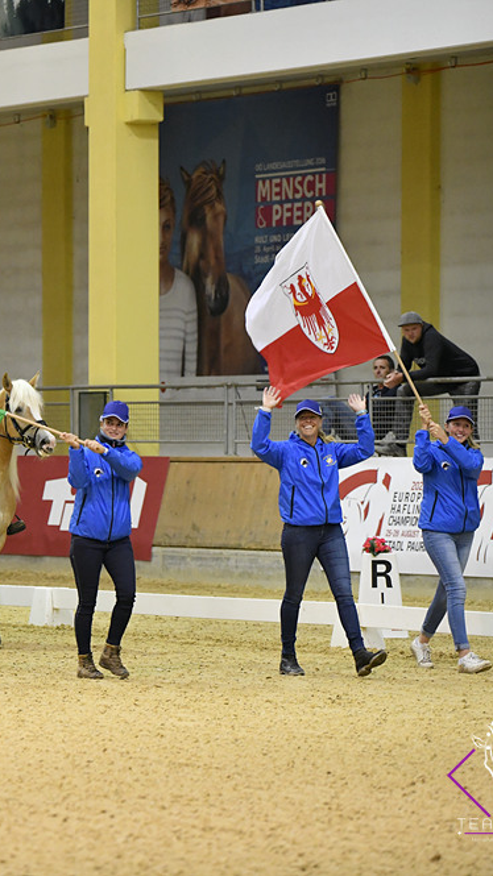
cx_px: -36
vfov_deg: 10.9
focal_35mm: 197
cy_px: 438
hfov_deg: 6.1
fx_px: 4579
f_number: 2.8
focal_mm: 125
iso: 3600
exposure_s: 1/320
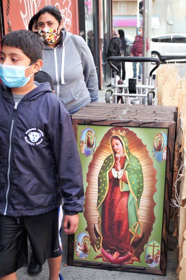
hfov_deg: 27.5
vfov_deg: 40.4
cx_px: 93
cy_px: 140
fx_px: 380
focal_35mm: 49
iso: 200
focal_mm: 32.5
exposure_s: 1/125
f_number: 4
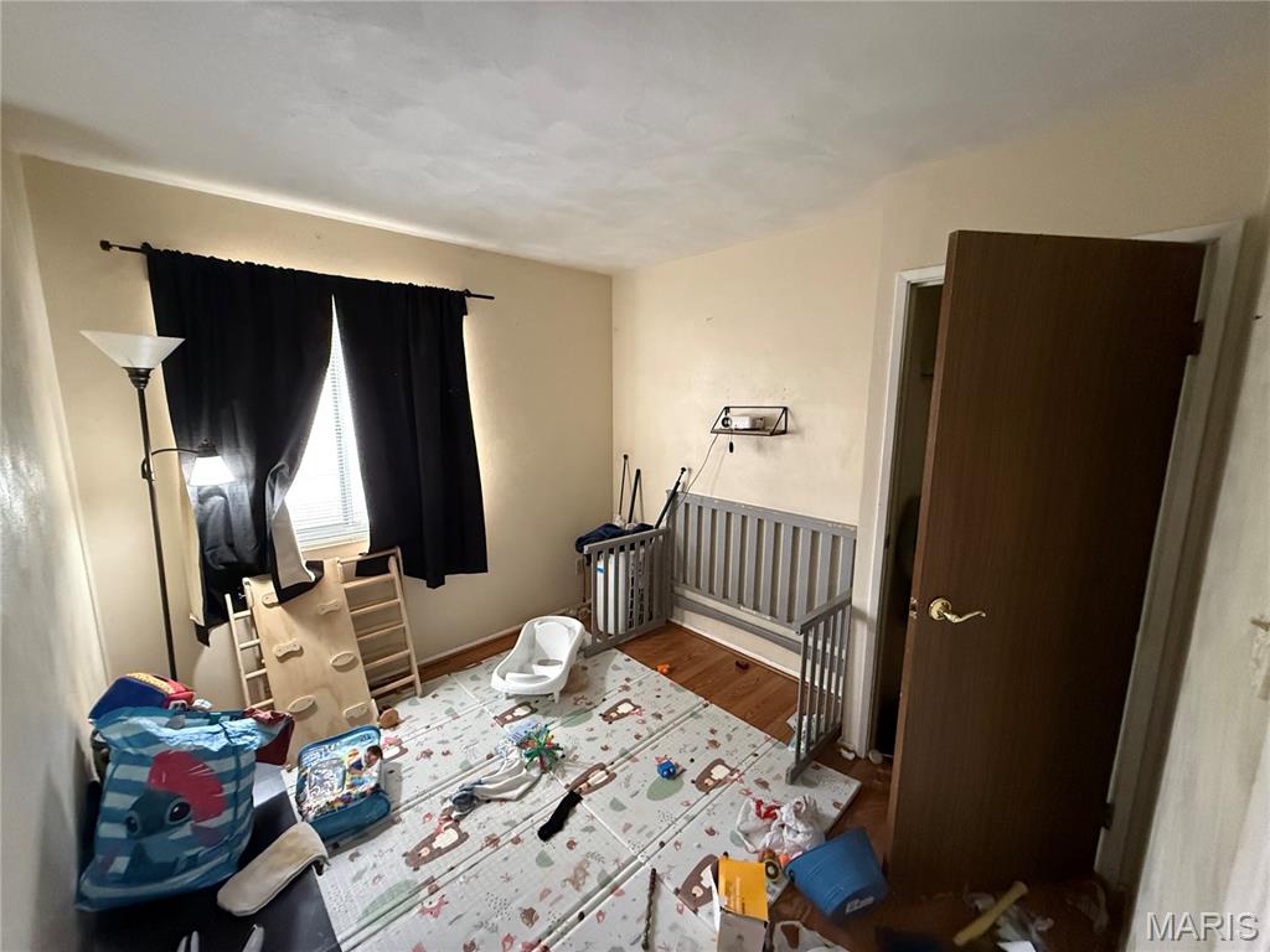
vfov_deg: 85.7
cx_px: 635
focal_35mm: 14
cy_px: 476
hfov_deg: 102.1
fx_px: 514
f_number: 2.2
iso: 1000
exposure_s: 1/60
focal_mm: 2.22
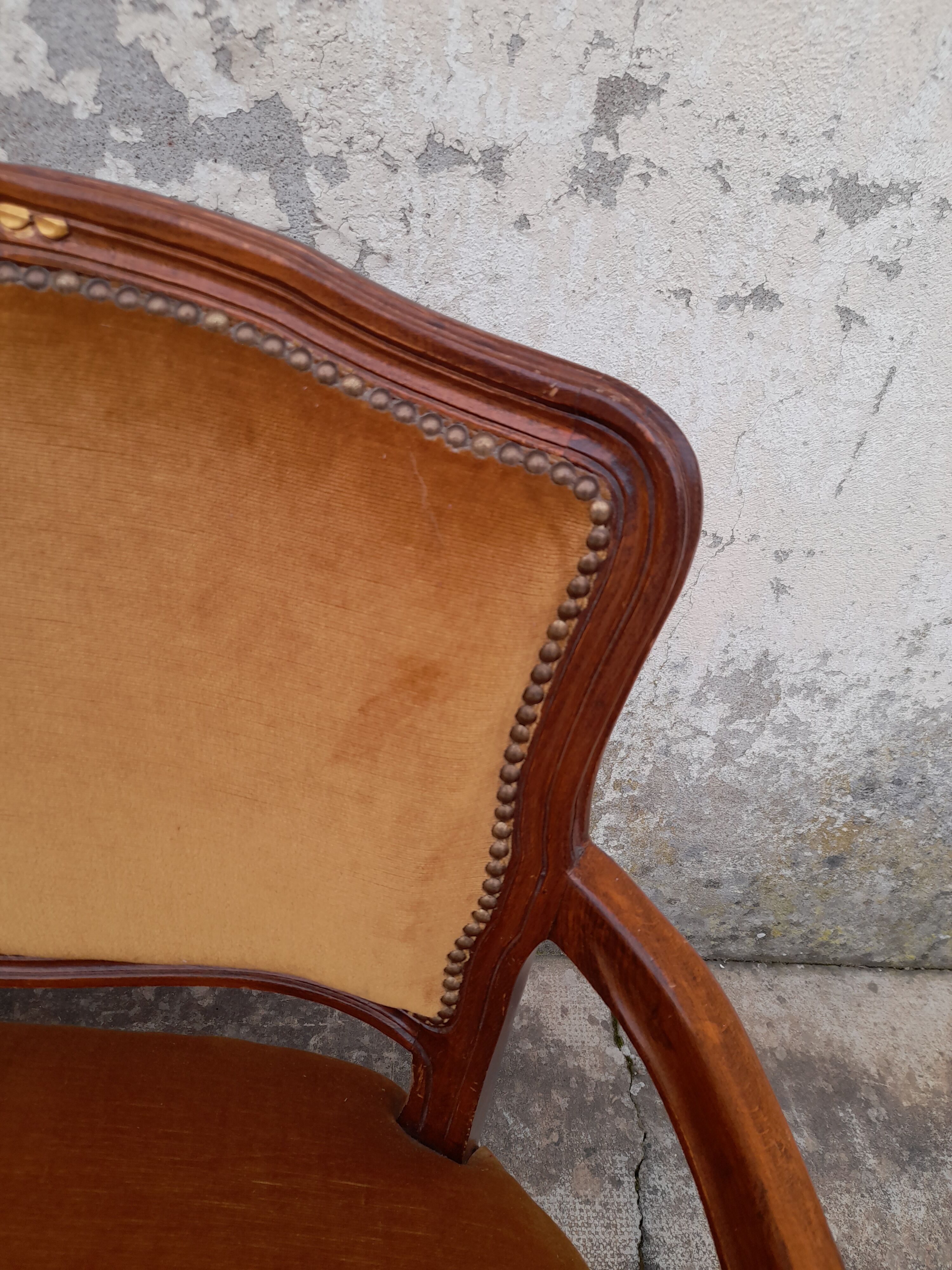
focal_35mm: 25
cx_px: 476
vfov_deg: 69.4
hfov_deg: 54.9
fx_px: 917
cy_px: 635
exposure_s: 1/100
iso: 20
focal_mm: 4.6
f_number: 2
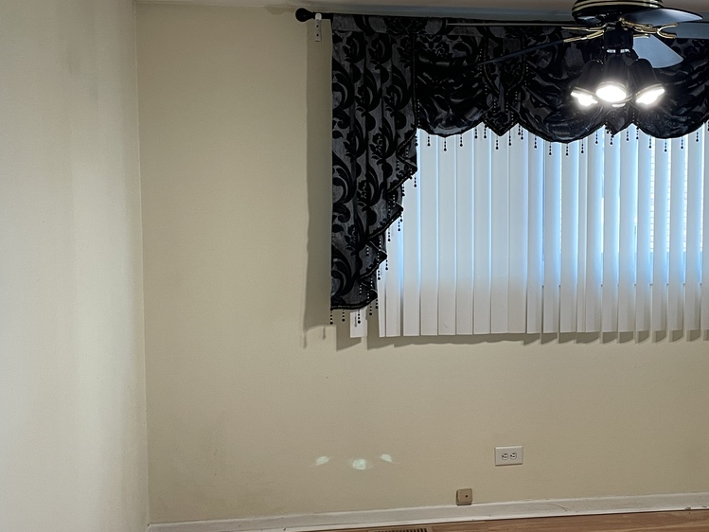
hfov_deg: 37.8
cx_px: 470
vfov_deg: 29.1
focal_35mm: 50
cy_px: 280
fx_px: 1024
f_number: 1.6
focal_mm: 4.2
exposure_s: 1/60
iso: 125
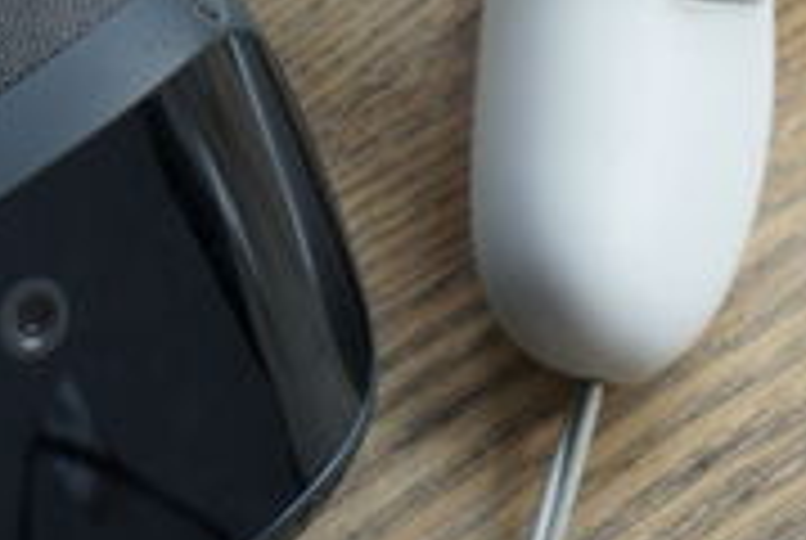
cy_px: -101
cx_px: 356
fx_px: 3454
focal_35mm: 154
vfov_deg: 8.8
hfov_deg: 13.3
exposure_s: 1/200
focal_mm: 45
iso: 800
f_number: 6.3
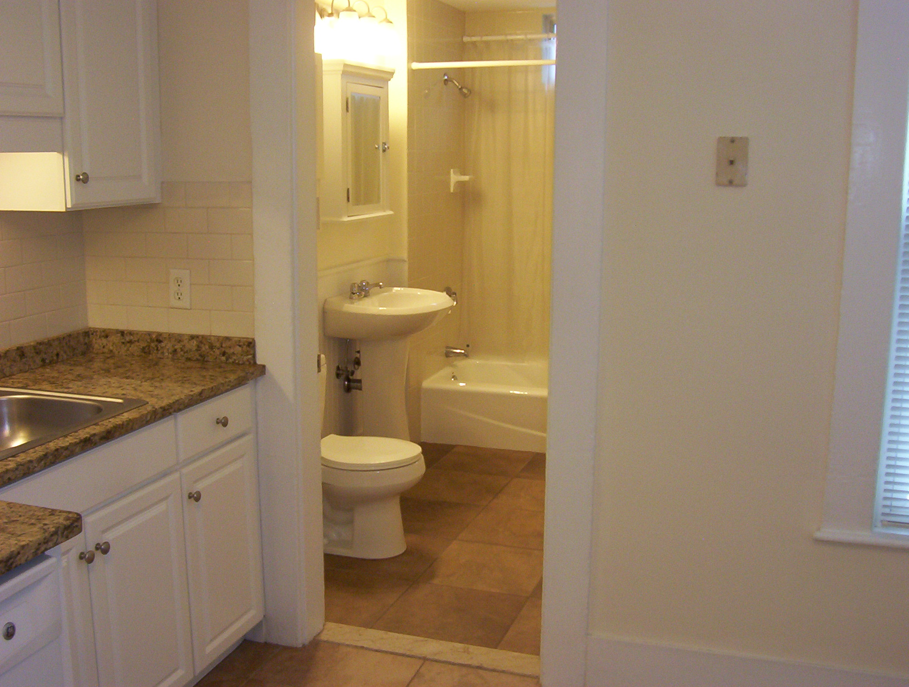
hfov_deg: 51.2
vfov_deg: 39.8
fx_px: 948
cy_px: 344
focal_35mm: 36
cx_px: 454
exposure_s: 1/30
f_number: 2.76
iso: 140
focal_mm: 5.54
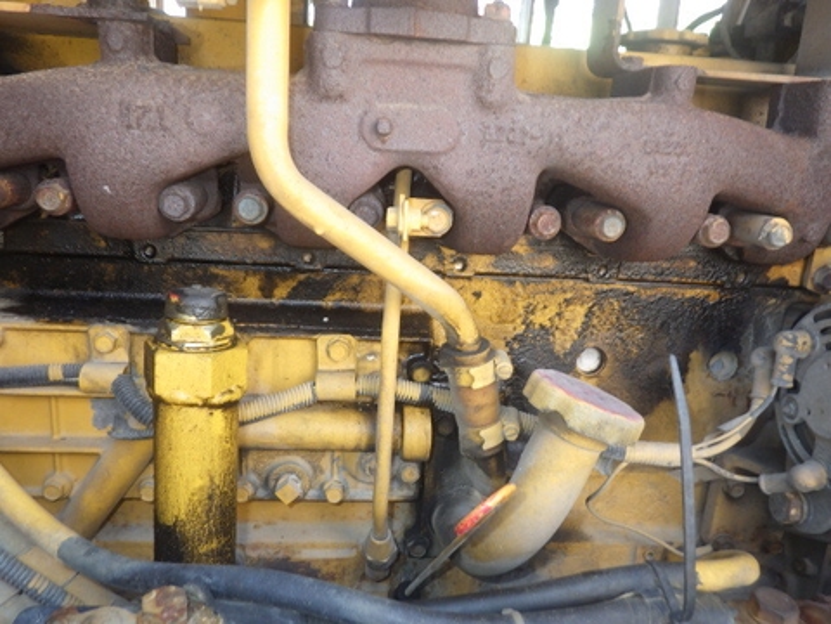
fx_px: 672
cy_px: 312
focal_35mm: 28
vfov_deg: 49.7
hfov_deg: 63.4
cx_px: 416
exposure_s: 1/50
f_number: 3.5
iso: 125
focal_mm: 5
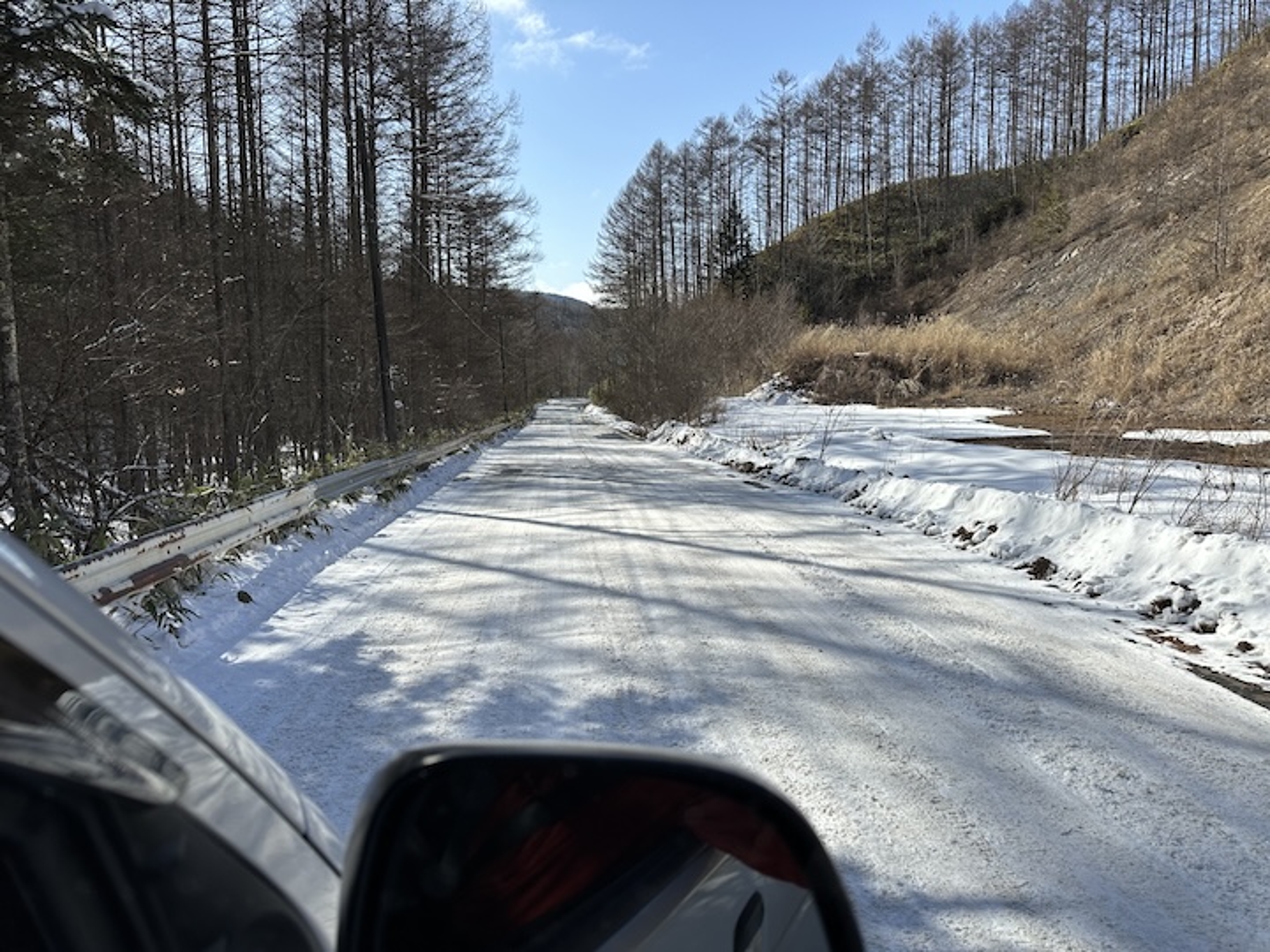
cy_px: 476
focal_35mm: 24
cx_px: 635
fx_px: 881
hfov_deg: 71.6
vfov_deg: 56.8
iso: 80
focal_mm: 6.86
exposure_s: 1/5000
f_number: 1.78
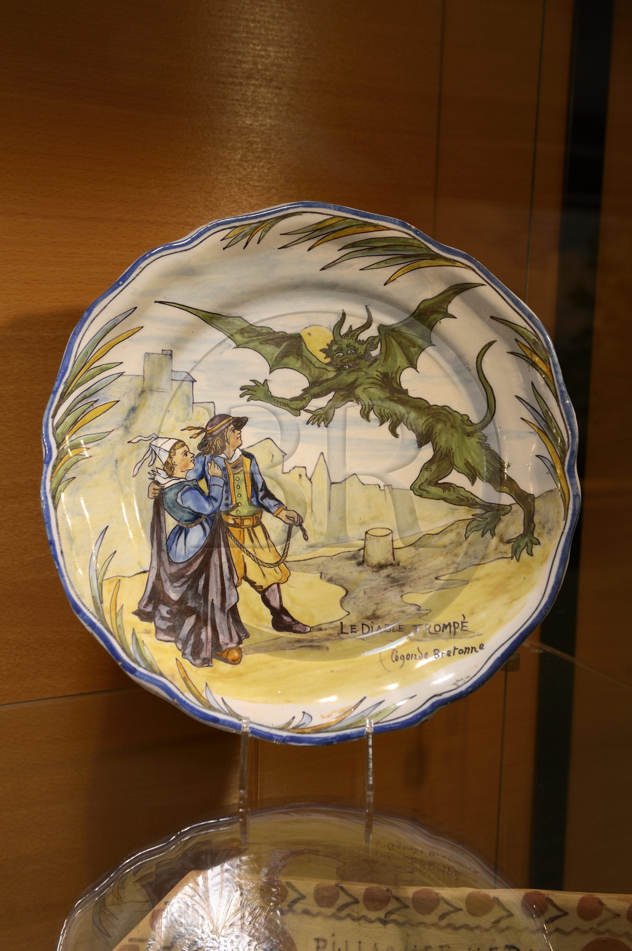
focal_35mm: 42
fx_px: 1108
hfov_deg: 31.8
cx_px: 316
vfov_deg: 46.4
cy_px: 476
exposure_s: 1/60
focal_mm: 42
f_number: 5.6
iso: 200
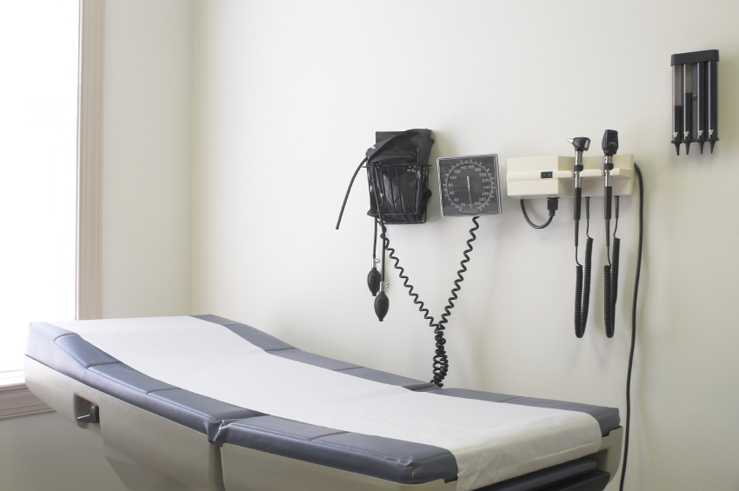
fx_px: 861
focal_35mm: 42
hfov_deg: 46.4
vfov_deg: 31.8
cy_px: 246
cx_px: 370
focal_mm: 28
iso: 100
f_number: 11
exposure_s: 1/6
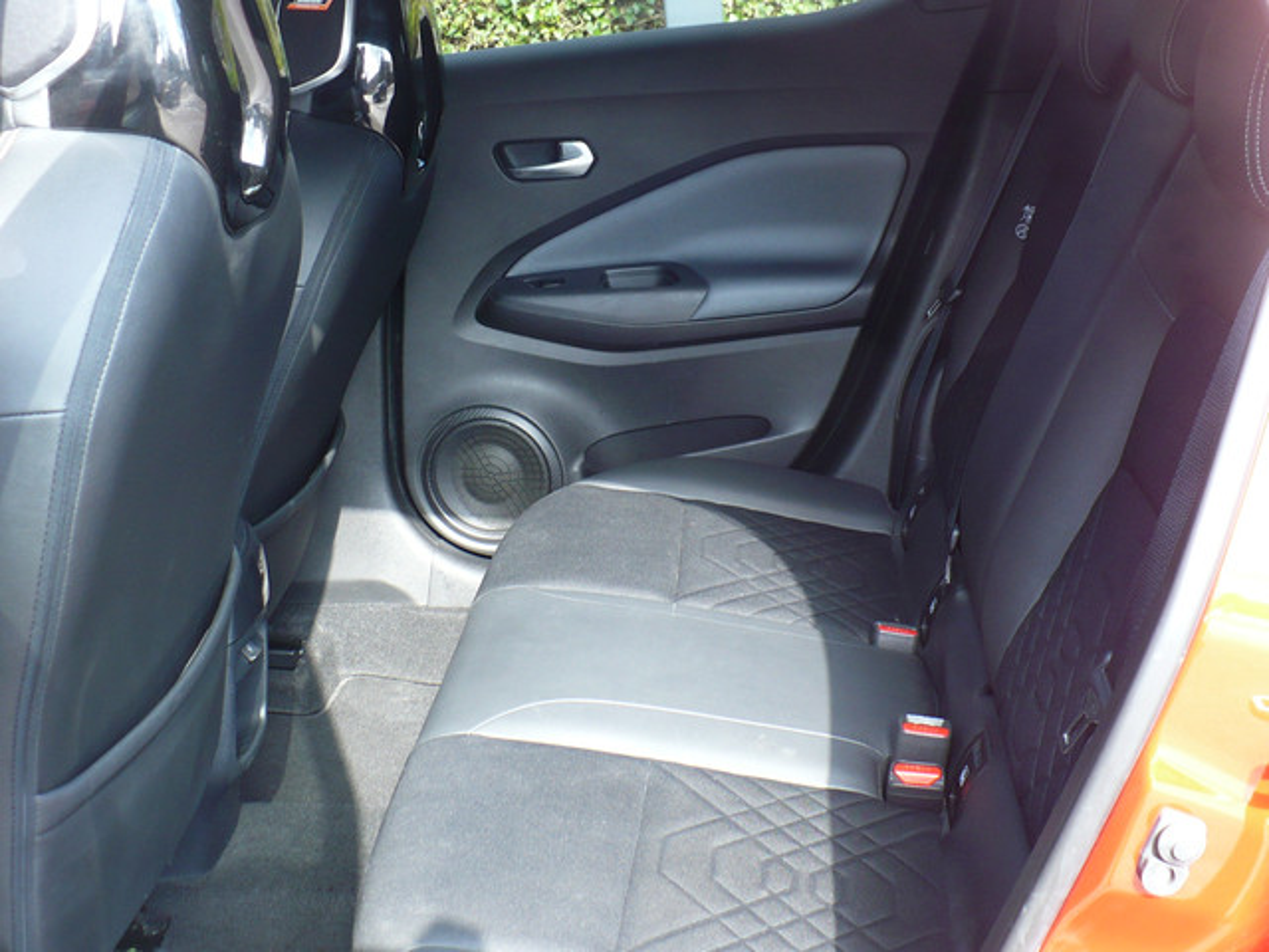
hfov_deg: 41.2
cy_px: 476
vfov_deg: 31.5
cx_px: 634
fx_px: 1686
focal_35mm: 46
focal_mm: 6.1
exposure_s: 1/40
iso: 100
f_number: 2.8
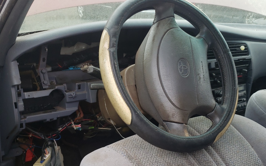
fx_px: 312
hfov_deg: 45.9
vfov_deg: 29.7
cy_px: 111
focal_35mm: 43
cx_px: 164
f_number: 1.5
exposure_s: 1/156
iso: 50
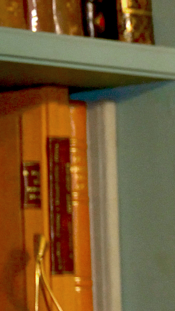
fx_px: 2021
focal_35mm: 245
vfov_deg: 8.8
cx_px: 800
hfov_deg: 4.4
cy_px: 49
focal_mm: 30
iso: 200
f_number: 2.8
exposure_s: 1/80
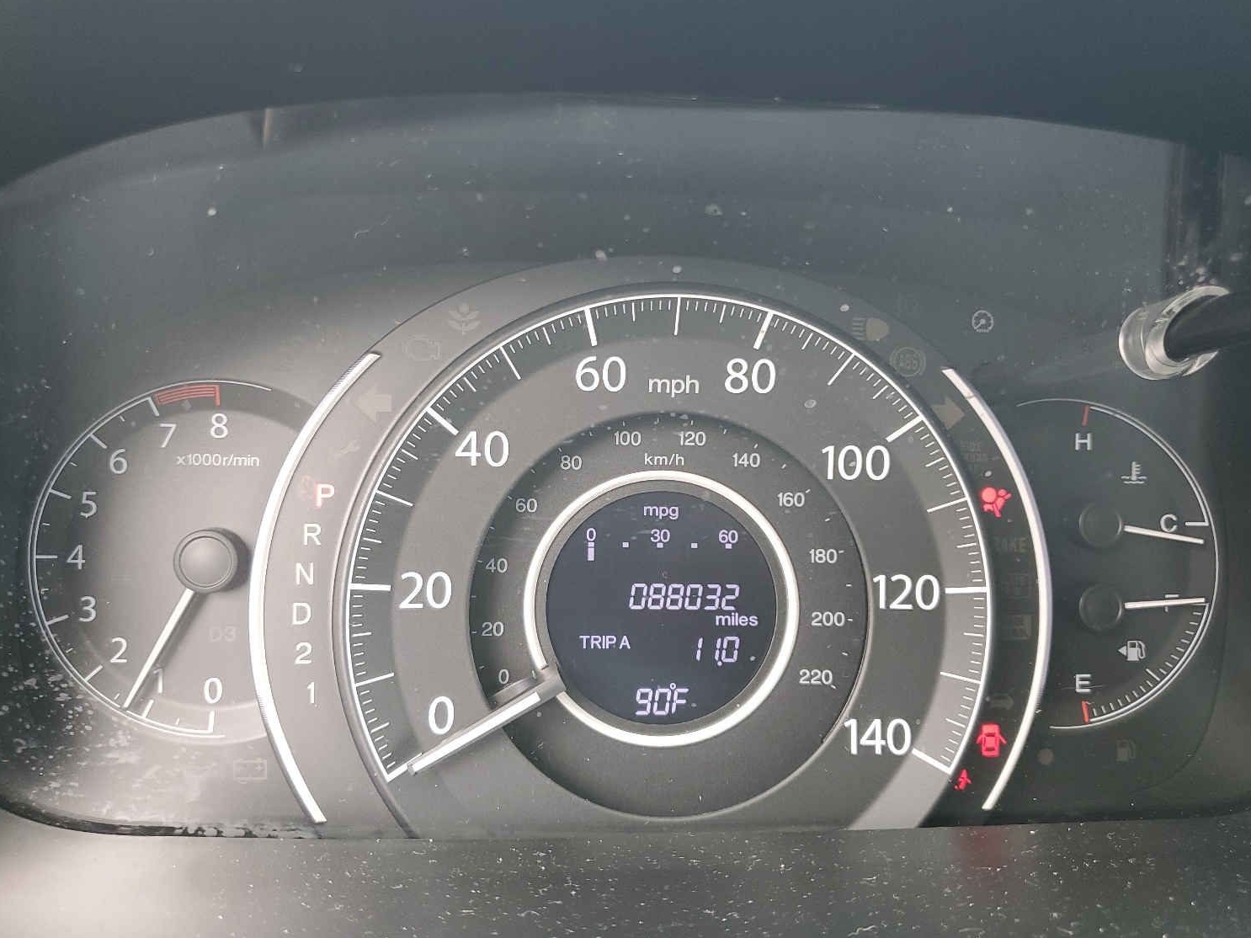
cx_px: 617
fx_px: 1012
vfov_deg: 49.7
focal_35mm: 28
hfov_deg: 63.4
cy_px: 488
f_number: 1.5
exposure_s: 1/120
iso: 86
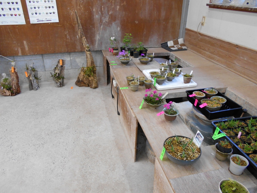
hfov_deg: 67.3
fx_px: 193
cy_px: 96
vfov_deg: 53.1
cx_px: 128
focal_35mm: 26
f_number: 3.2
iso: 280
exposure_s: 1/30
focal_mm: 4.6
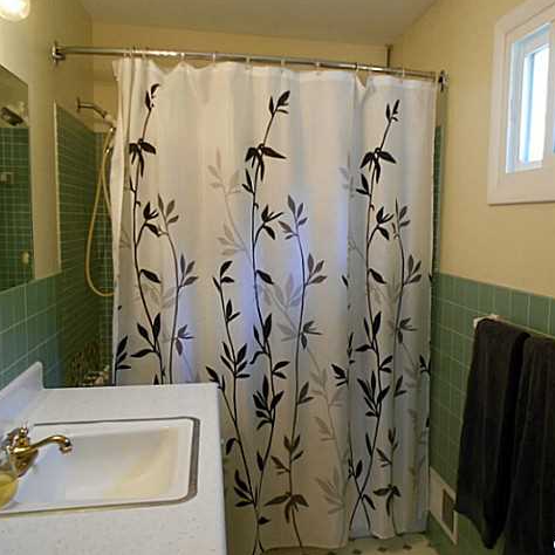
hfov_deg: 52.2
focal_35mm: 31
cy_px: 278
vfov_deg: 52.5
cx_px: 328
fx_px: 562
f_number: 3.2
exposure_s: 1/30
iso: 320
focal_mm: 4.6
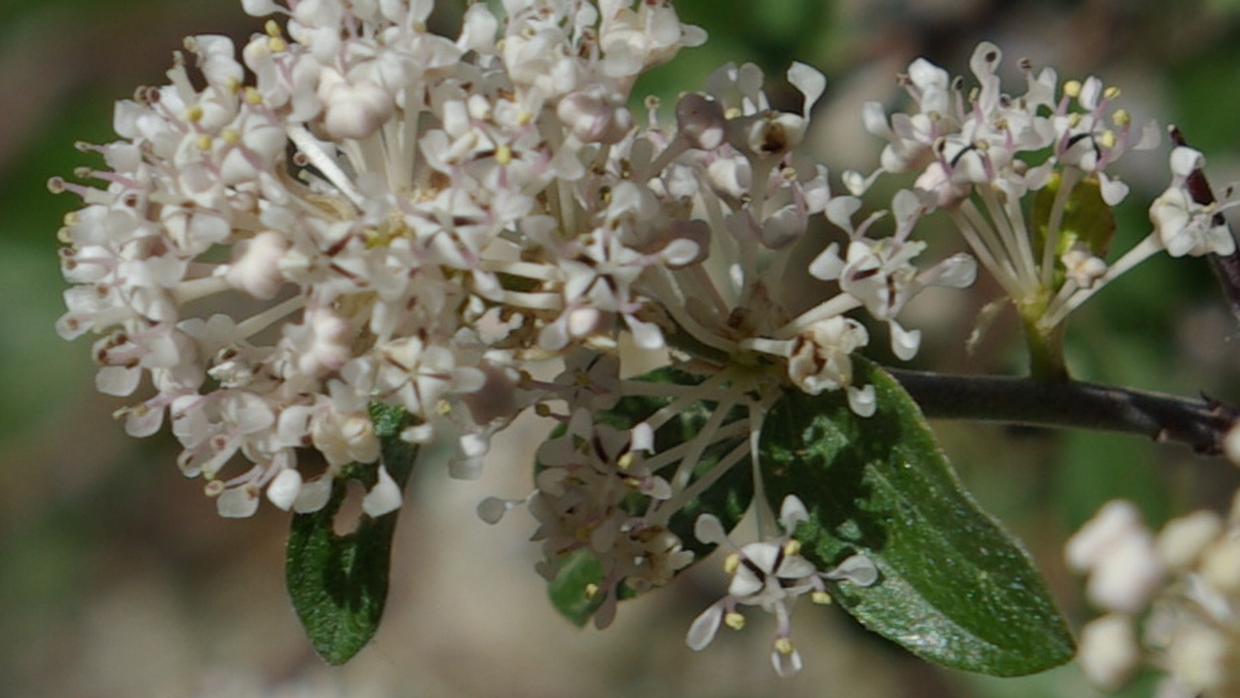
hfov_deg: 24.3
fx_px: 2878
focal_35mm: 88
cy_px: 318
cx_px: 627
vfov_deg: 13.8
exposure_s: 1/250
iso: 100
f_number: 9.5
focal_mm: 55
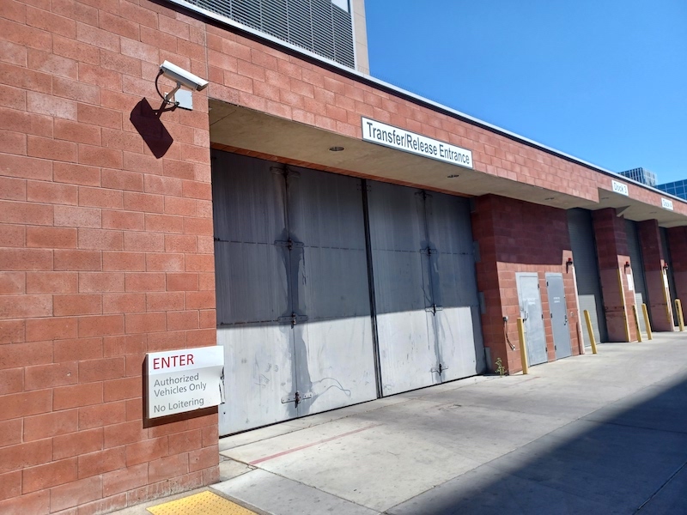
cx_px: 344
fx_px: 496
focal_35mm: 25
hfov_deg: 69.4
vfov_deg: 54.9
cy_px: 258
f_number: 1.8
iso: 32
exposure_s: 1/383
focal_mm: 4.6
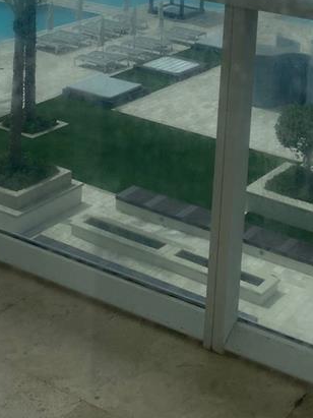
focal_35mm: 76
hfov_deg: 19.4
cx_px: 185
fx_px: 917
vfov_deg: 24.3
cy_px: -21
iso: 32
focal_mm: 4.25
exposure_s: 1/1447
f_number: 1.8
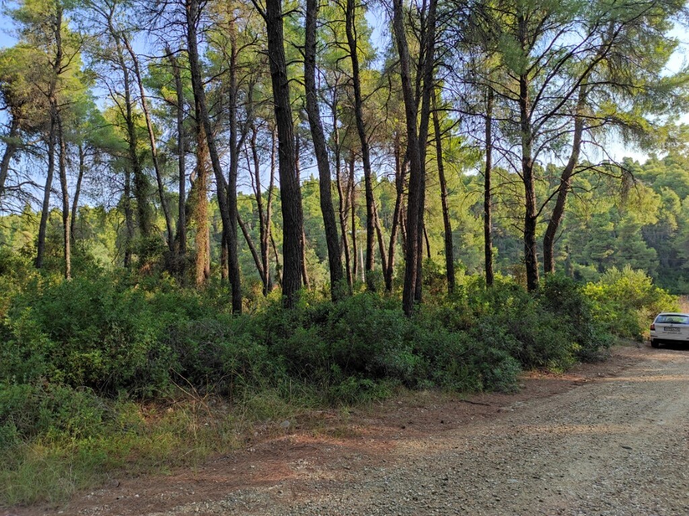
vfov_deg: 54.8
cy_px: 258
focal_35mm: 25
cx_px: 344
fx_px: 497
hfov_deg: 69.4
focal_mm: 5.43
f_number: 1.89
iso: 100
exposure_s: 1/167
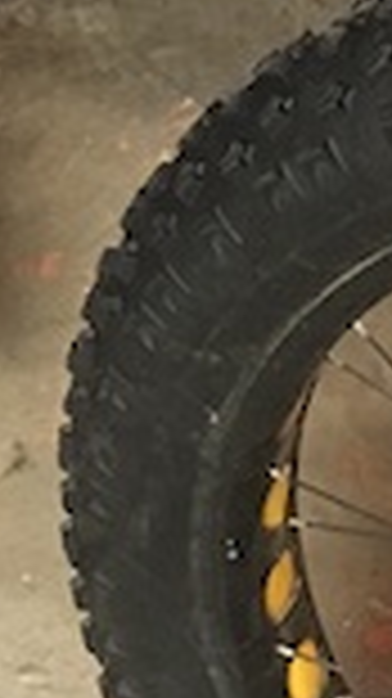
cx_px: 198
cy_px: -23
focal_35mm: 163
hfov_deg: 7.4
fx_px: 3017
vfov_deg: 13.0
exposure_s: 1/15
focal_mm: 4.15
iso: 200
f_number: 2.2
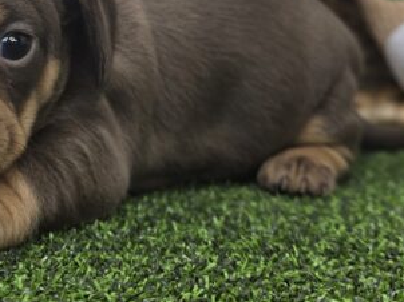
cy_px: 4
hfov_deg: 24.6
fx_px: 910
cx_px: 79
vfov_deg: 18.4
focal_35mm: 78
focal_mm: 6.3
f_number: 1.7
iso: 40
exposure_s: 1/120
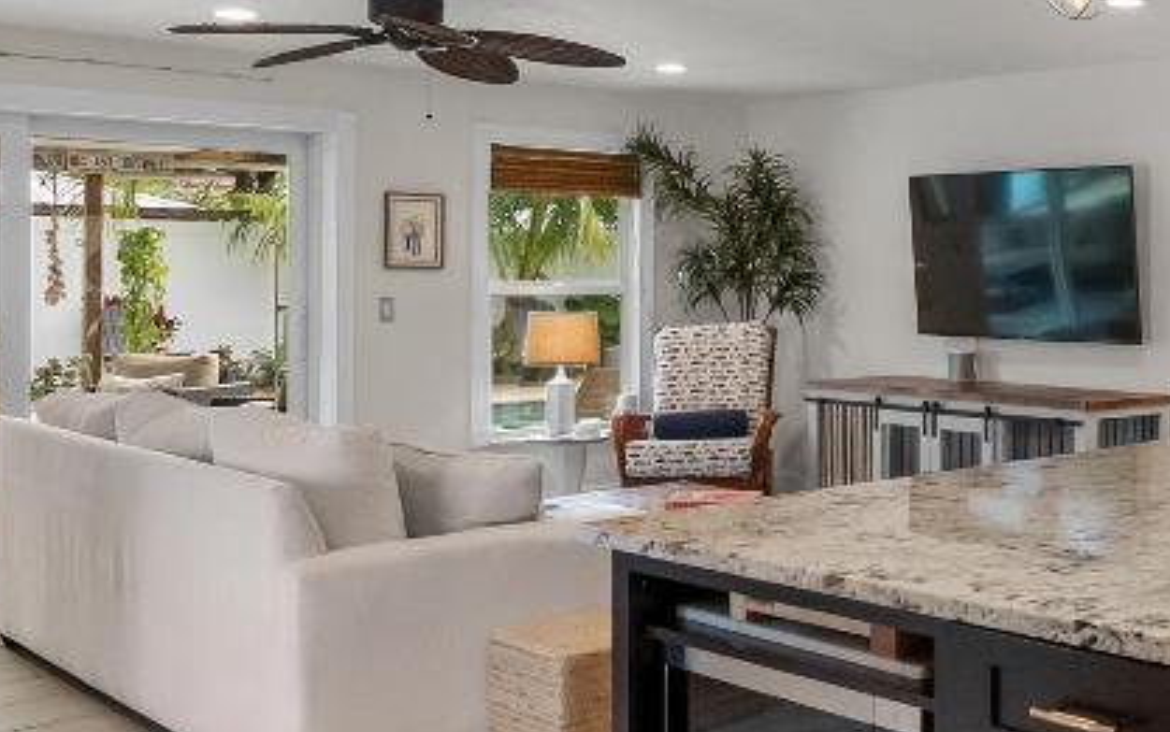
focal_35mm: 45
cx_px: 1089
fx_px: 1435
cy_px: 266
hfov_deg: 40.4
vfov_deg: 28.5
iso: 8000
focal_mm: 16
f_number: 9
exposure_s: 1/100
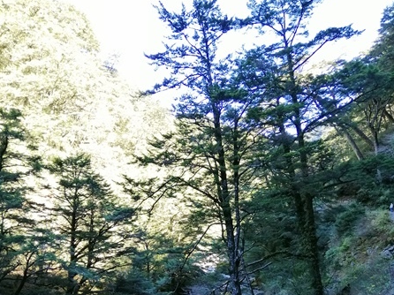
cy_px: 257
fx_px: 398
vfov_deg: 38.3
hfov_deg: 52.7
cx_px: 197
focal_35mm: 35
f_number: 2.2
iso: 125
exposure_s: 1/50
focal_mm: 3.81
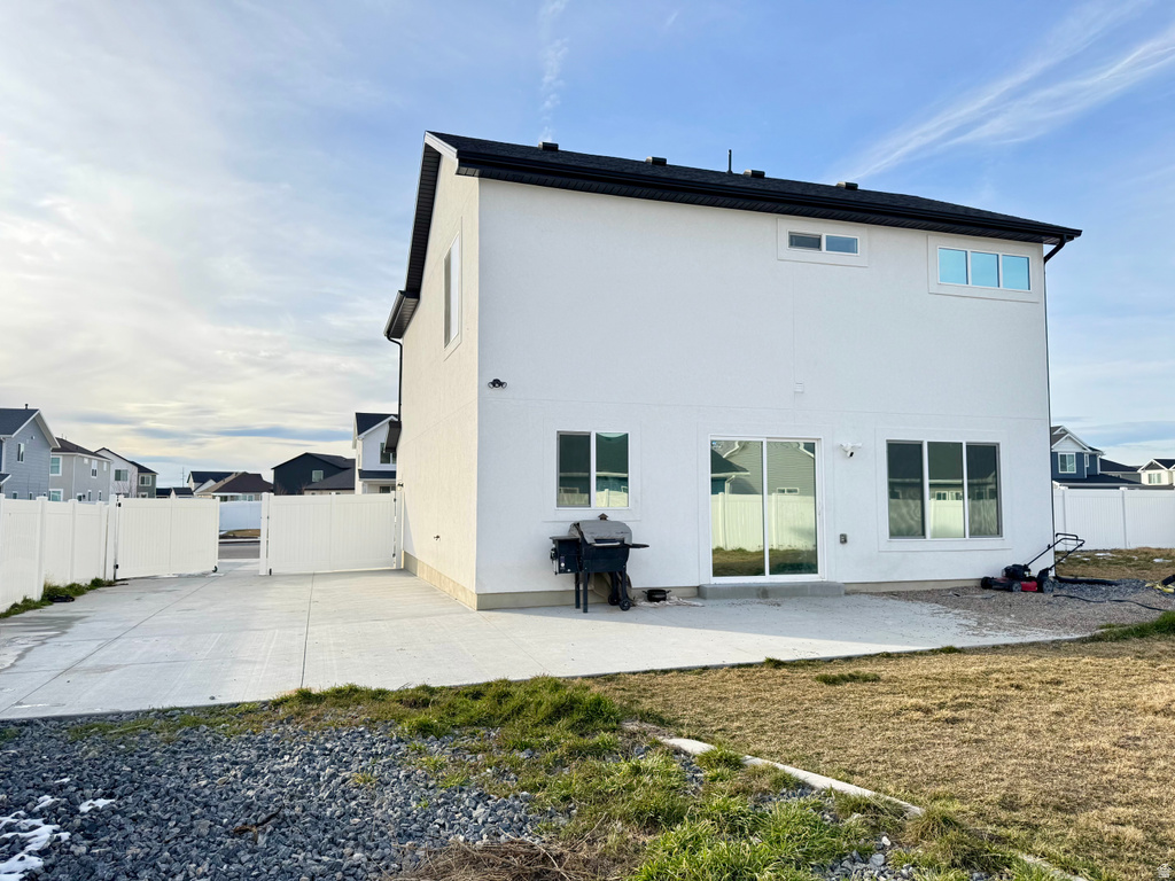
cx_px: 588
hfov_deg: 71.6
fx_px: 815
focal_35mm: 24
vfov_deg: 56.8
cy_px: 440
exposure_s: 1/1721
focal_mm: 6.76
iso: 80
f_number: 1.78
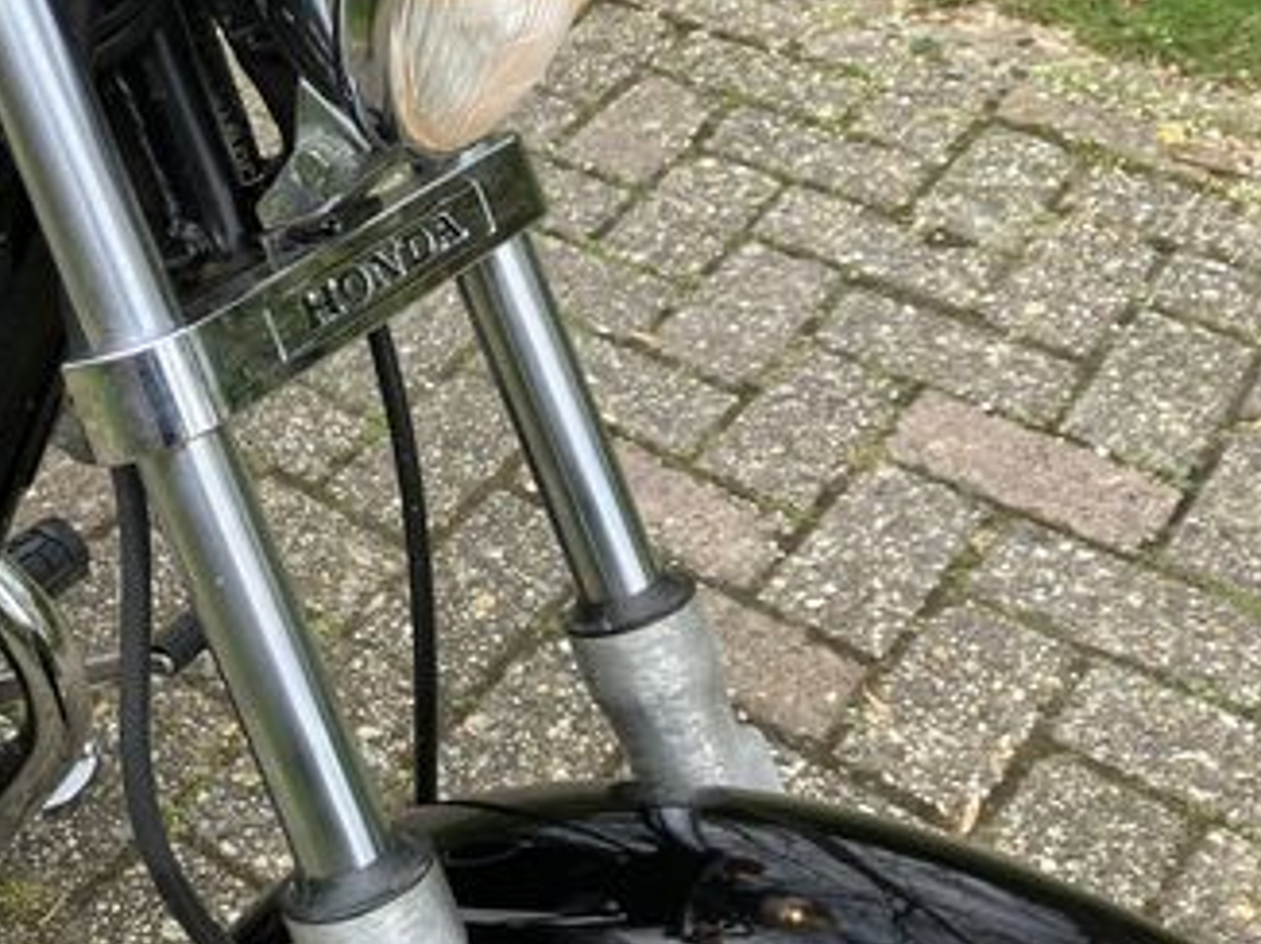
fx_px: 2002
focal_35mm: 55
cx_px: 104
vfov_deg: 26.1
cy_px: 201
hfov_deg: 33.0
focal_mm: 3.99
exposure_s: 1/198
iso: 25
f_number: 1.8
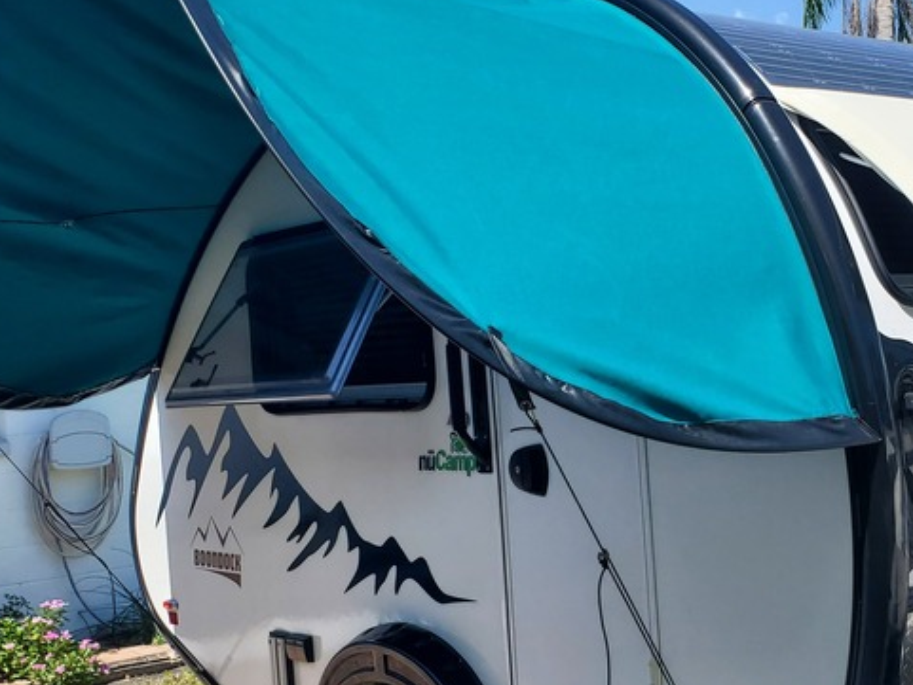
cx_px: 769
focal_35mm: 54
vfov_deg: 27.0
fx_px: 1425
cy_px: 385
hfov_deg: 34.1
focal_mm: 4.3
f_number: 2.4
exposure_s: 1/1297
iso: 50
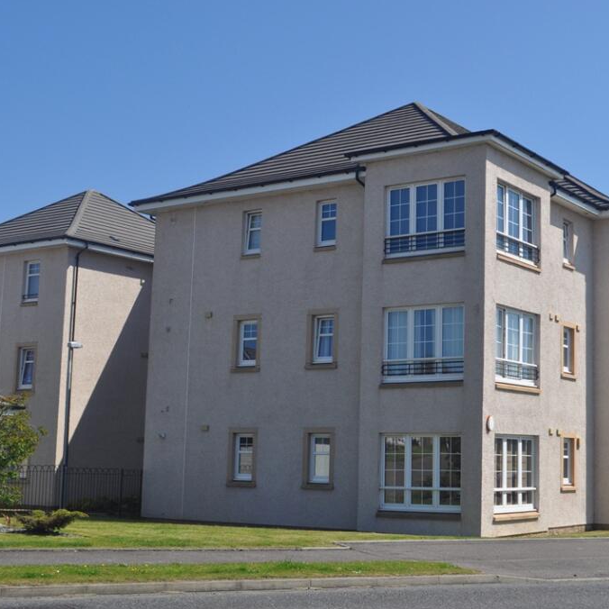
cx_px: 442
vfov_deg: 31.6
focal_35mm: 54
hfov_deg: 31.2
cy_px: 304
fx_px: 1075
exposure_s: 1/400
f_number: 10
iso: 200
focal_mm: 28
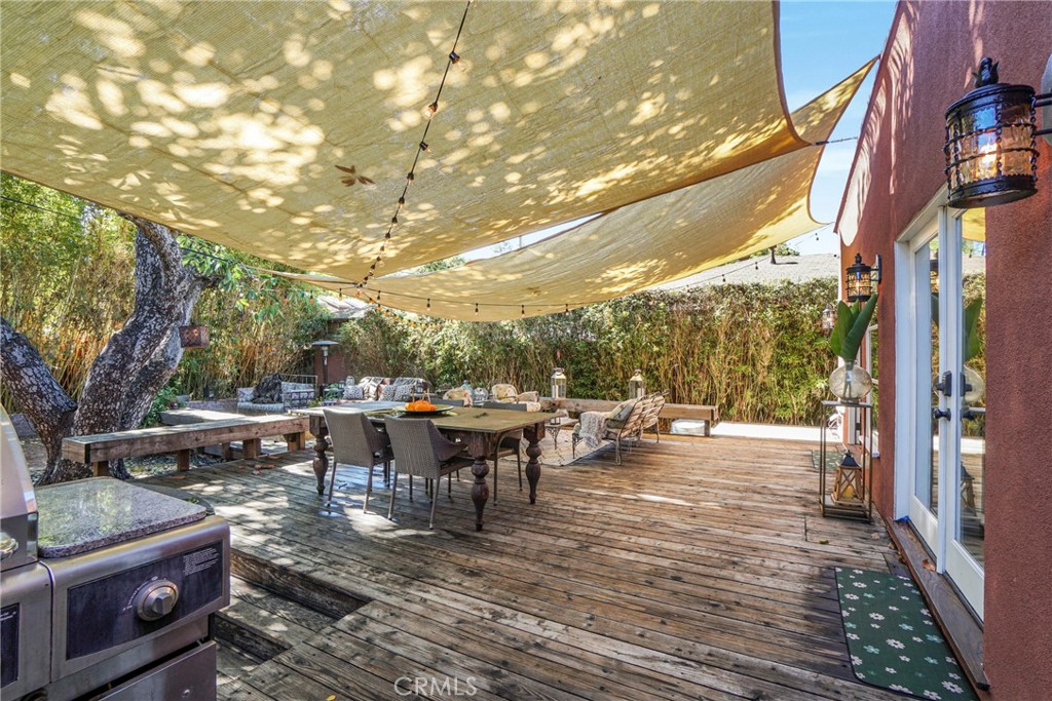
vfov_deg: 77.3
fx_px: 438
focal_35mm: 15
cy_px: 350
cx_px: 526
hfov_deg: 100.4
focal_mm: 10
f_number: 5.6
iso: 100
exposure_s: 1/40
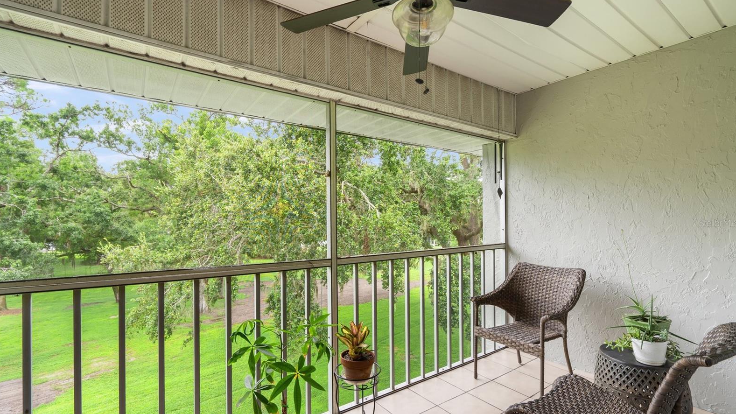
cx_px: 367
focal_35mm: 17
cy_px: 223
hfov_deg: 95.9
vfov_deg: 63.8
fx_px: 332
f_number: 6.3
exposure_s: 1/4
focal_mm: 16
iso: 100
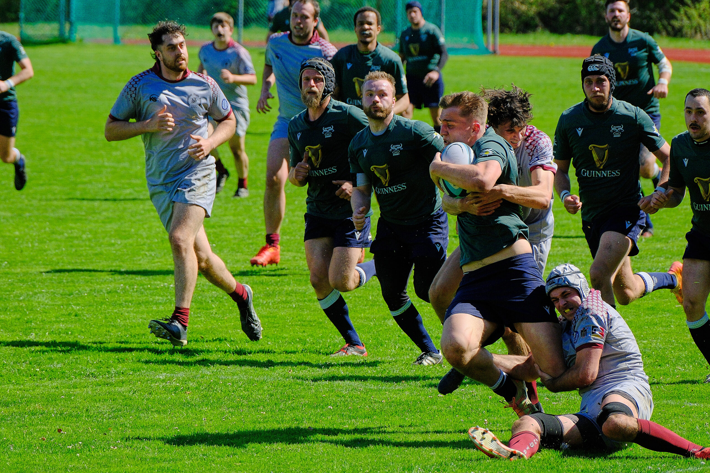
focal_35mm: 360
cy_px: 236
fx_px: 7100
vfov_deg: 3.8
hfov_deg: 5.7
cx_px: 355
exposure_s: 1/1600
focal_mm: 239.8
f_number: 7.1
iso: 800
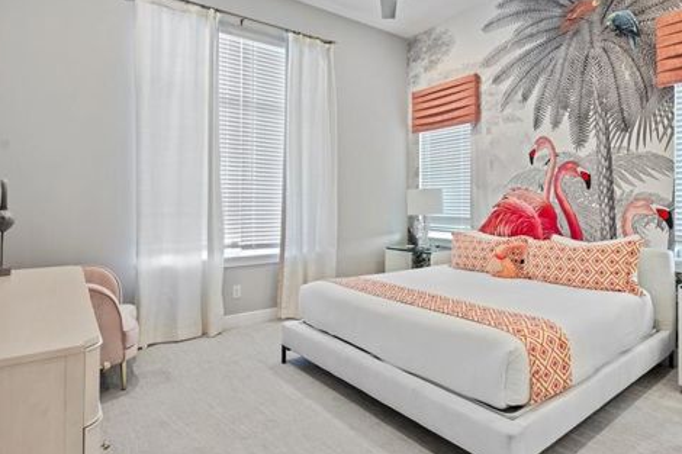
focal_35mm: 21
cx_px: 382
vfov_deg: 59.2
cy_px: 195
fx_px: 398
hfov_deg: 80.9
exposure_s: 1/4
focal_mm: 14
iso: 400
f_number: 8
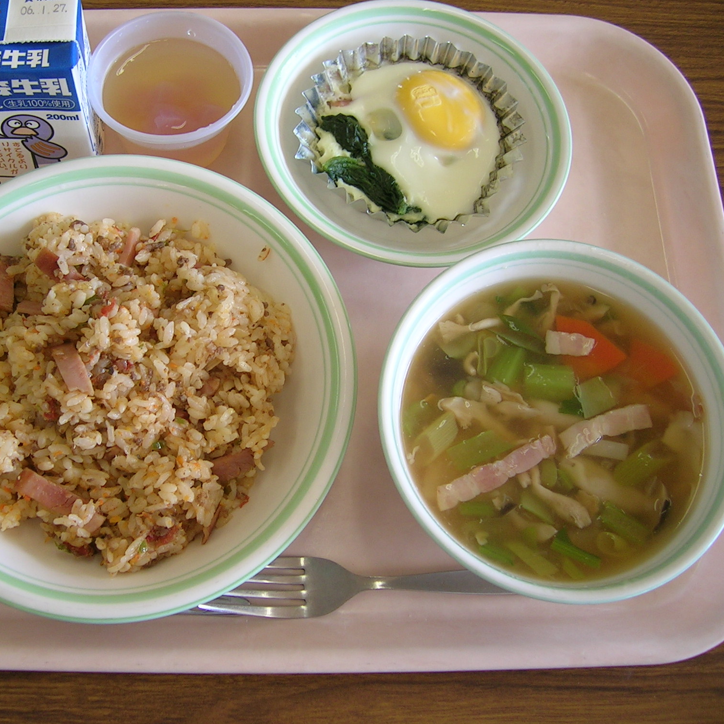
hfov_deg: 39.7
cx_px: 260
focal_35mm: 42
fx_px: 994
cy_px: 360
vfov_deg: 40.0
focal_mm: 5.4
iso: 50
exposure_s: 1/53.9
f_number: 2.8
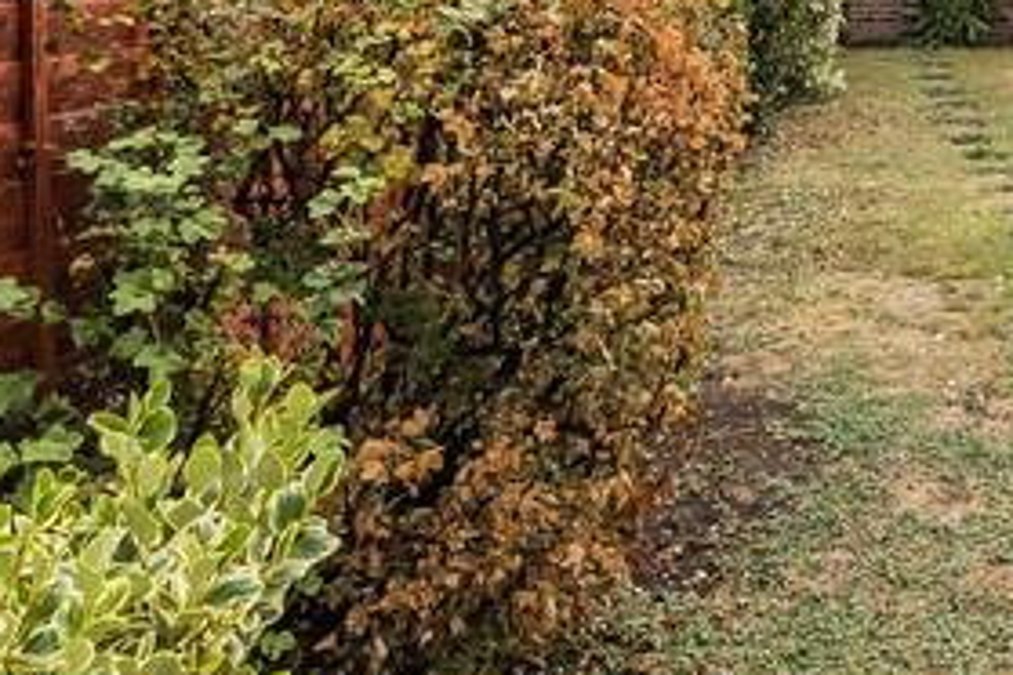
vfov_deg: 27.2
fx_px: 1238
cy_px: -122
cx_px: 1198
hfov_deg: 35.6
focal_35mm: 44
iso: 320
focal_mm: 12
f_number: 9
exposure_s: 1/500
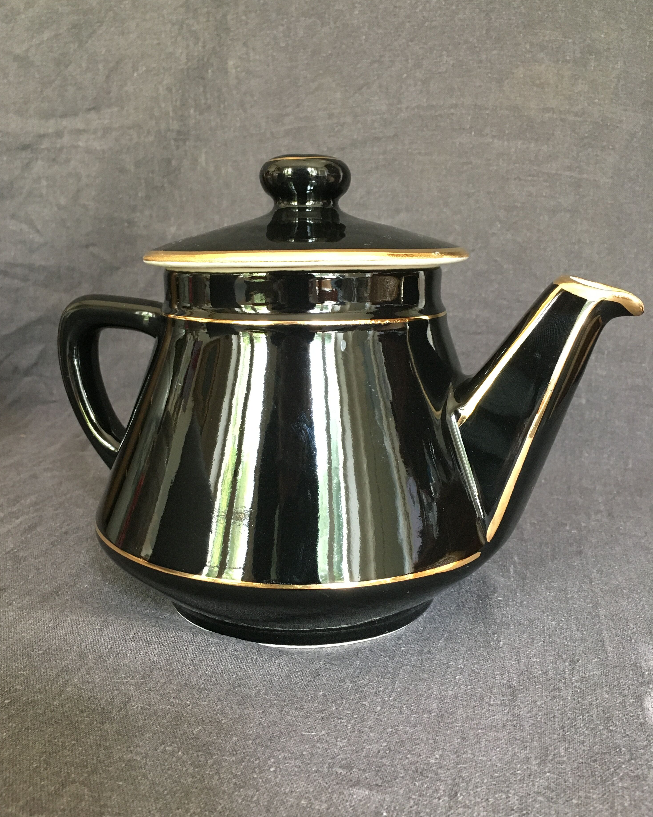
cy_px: 374
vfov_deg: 57.1
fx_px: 749
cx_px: 318
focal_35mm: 31
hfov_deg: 47.1
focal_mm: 4.15
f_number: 2.2
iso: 250
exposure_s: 1/33
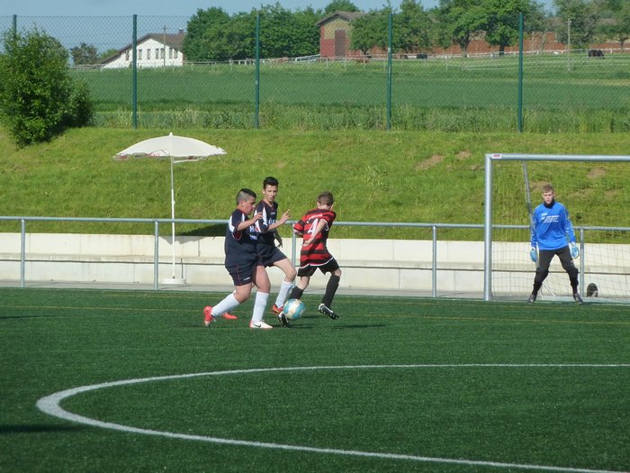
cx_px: 315
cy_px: 236
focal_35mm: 300
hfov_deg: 6.6
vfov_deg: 5.0
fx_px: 5460
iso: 250
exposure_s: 1/1000
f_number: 5.6
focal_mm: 49.2
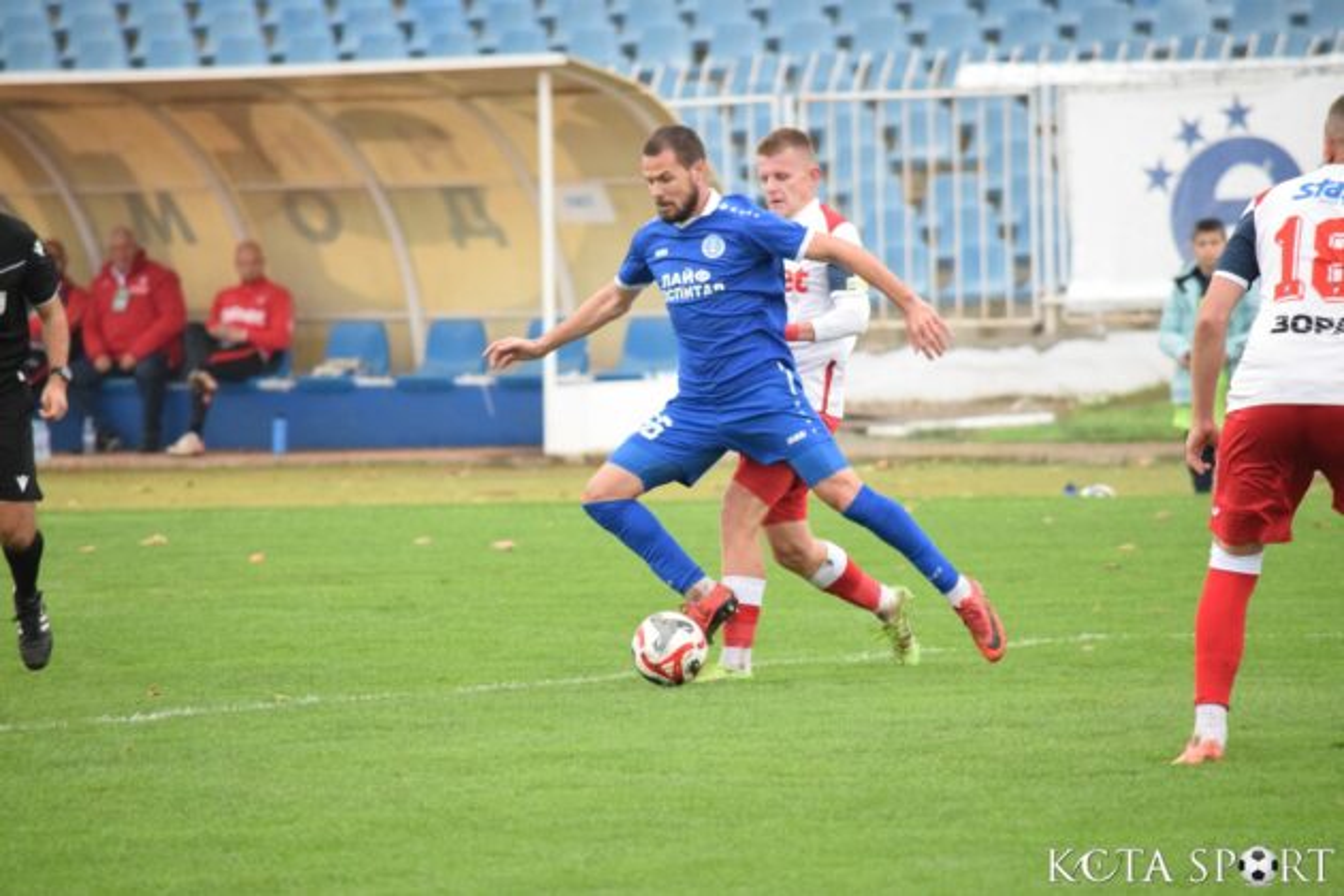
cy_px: 448
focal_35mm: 360
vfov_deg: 3.8
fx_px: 13439
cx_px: 672
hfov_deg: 5.7
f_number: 5.3
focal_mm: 240
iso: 3200
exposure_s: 1/640
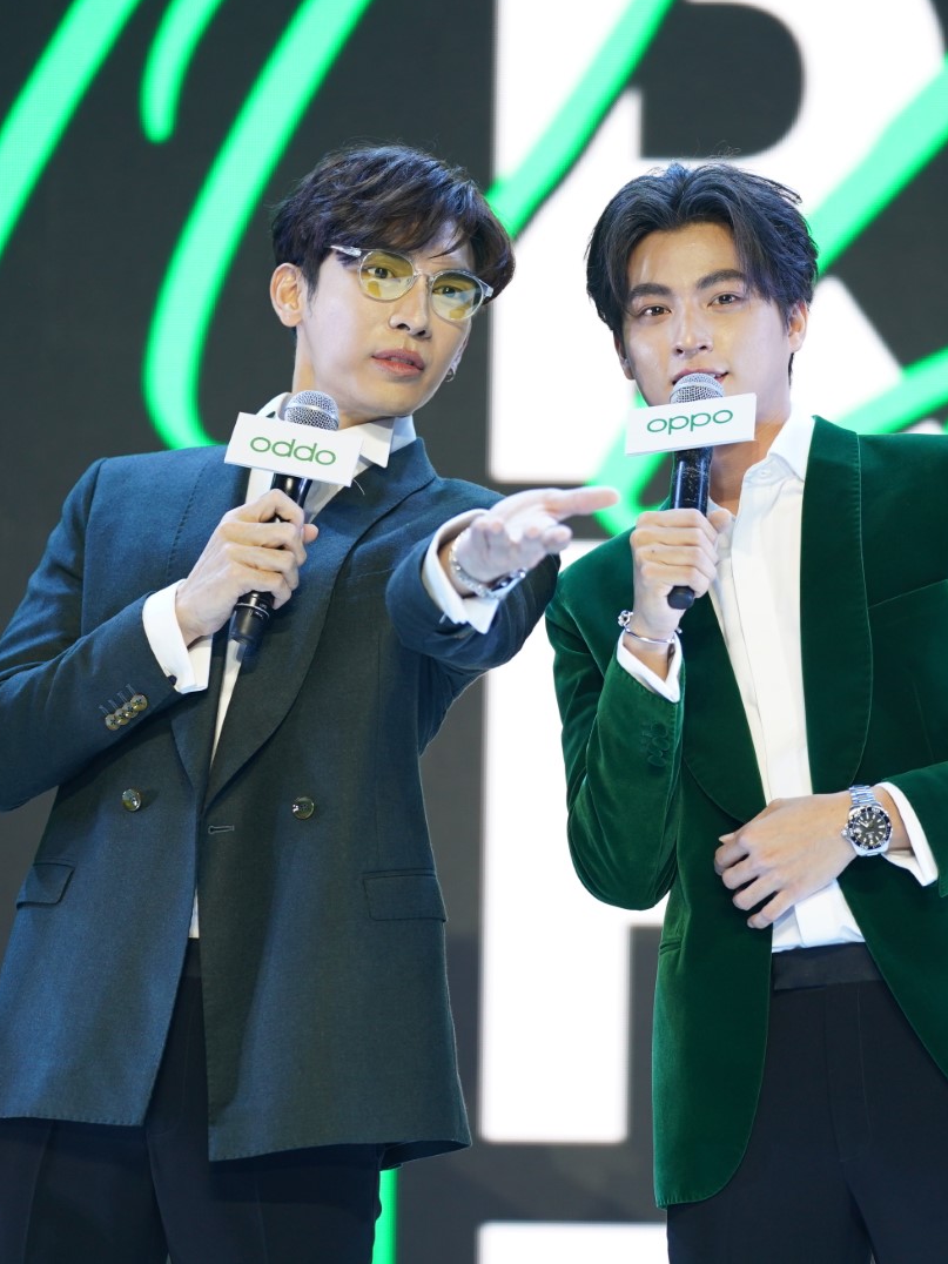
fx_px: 9457
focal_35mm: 259
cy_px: 631
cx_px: 613
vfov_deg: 7.6
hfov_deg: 5.7
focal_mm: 179
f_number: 2.8
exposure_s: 1/125
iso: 640
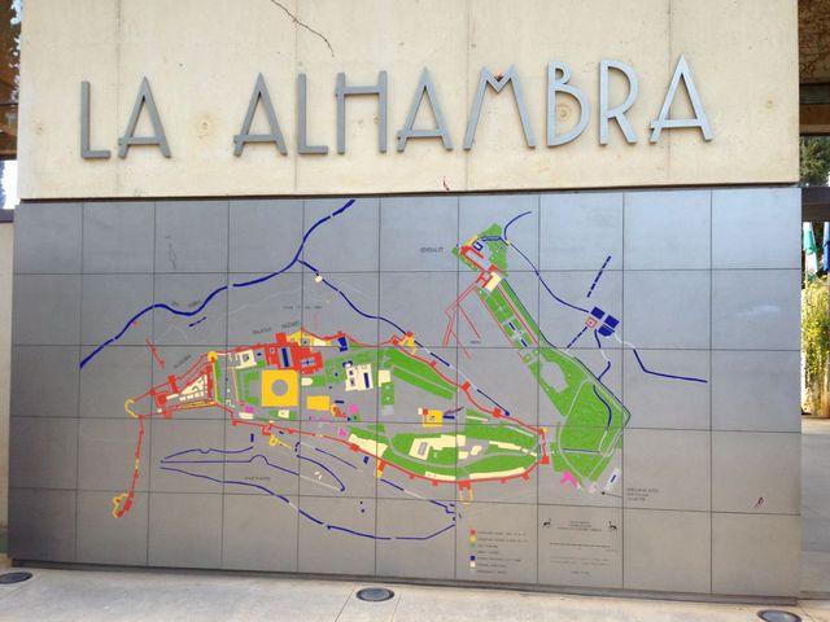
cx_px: 415
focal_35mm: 33
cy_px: 311
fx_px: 791
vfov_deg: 42.9
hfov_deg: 55.4
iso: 50
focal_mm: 4.13
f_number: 2.4
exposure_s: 1/120
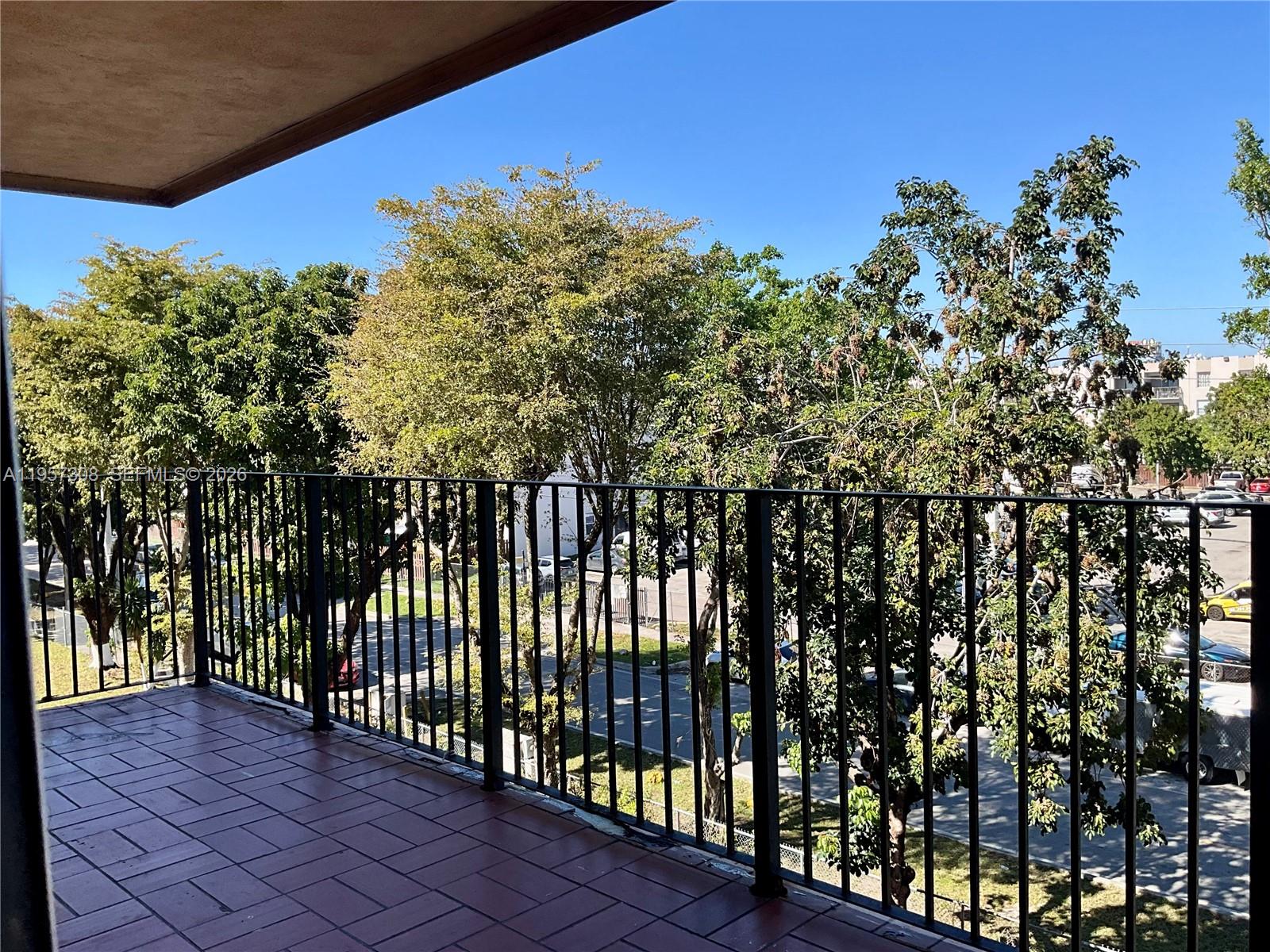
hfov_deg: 61.7
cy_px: 476
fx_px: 1064
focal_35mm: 29
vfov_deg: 48.2
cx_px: 635
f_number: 1.8
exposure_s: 1/781
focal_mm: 3
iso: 25
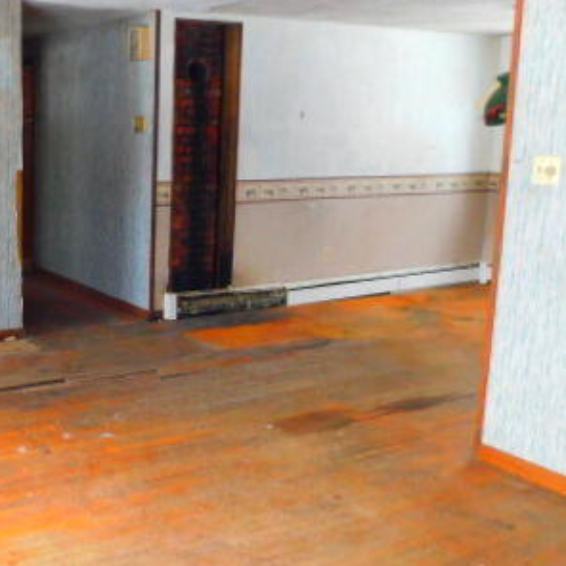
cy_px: 277
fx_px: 814
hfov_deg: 36.3
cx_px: 69
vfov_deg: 38.3
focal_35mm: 44
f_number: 3
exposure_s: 1/30
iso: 400
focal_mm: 4
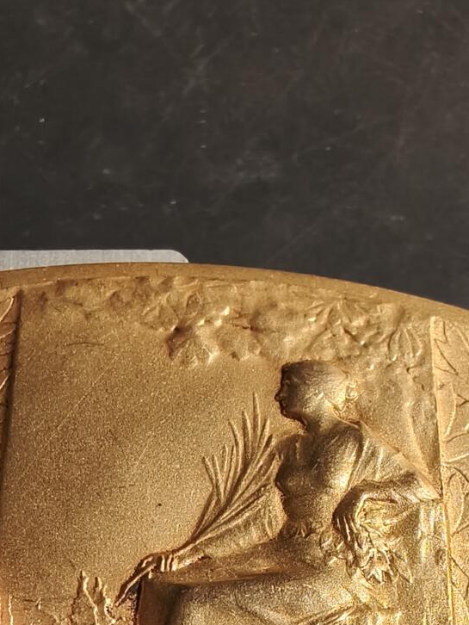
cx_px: 272
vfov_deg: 30.0
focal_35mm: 57
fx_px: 1029
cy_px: 703
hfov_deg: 25.6
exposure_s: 1/100
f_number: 2
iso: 200
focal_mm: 2.32
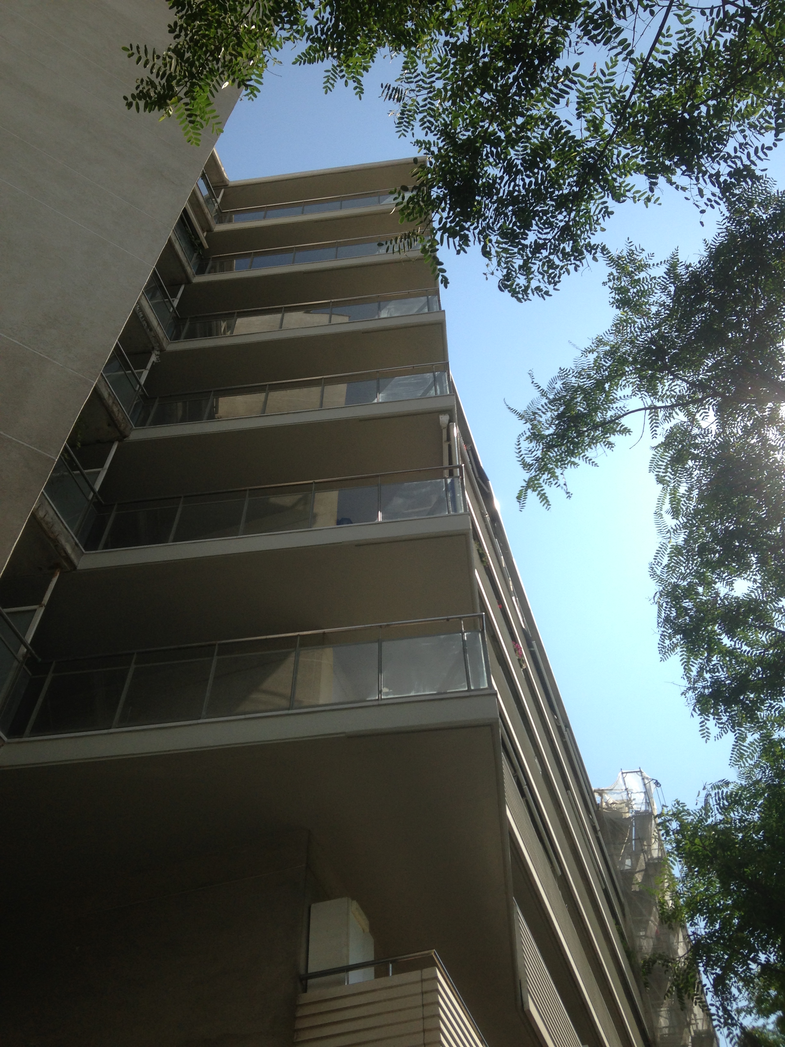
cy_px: 524
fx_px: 998
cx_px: 392
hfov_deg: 42.9
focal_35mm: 33
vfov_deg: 55.4
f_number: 2.4
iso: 50
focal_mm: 4.13
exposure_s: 1/1550
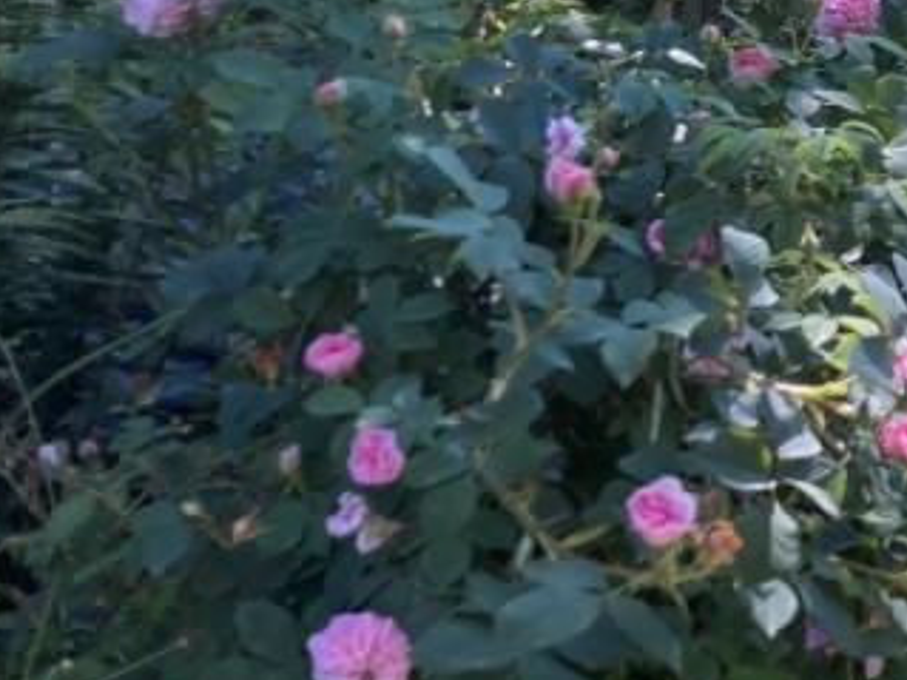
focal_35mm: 90
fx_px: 2357
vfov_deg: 16.3
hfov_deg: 19.4
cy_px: 128
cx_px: 1302
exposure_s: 1/345
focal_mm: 3.99
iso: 20
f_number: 1.8
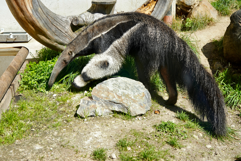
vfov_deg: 22.6
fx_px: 402
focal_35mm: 60
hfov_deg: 33.4
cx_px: 120
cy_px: 80
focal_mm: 40
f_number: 5
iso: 100
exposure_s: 1/320
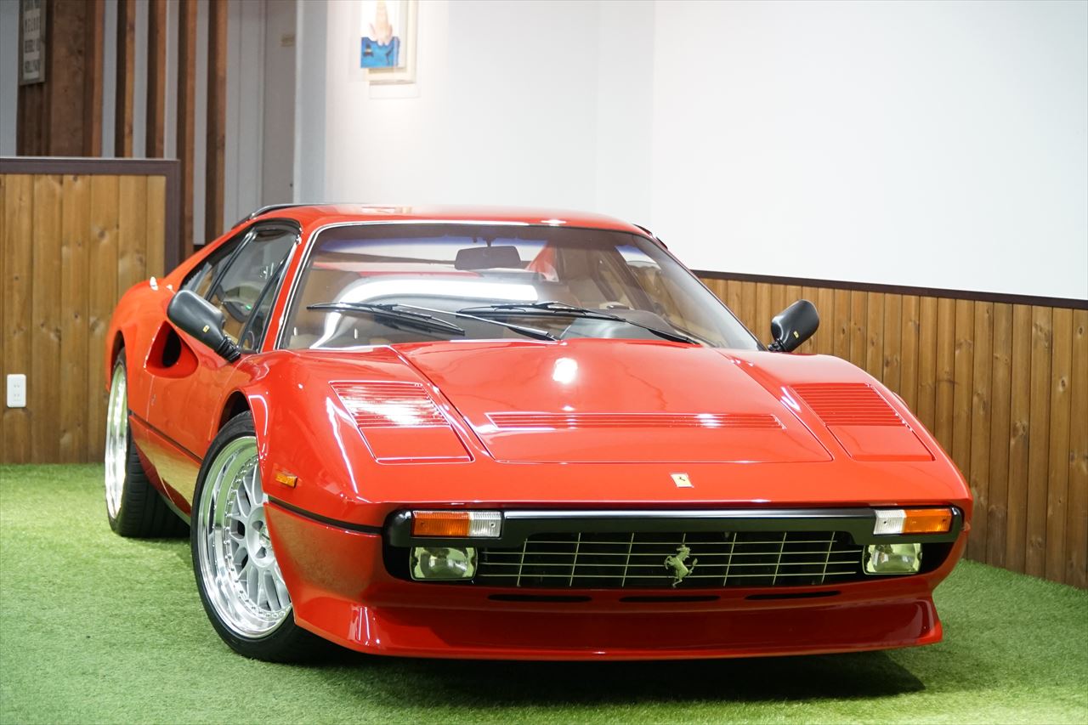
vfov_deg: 15.0
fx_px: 2750
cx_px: 544
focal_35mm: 91
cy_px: 362
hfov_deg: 22.4
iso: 1600
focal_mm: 61
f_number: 4
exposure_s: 1/100
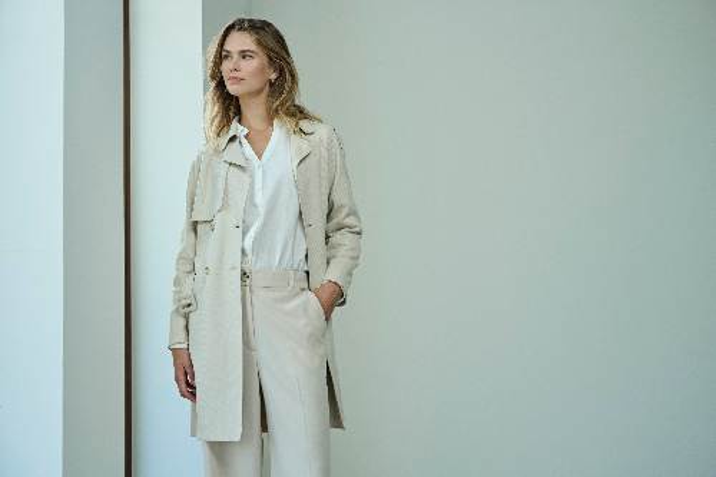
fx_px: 994
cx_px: 358
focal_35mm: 50
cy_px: 238
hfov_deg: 39.6
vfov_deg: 27.0
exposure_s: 1/200
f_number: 4
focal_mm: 50
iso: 400
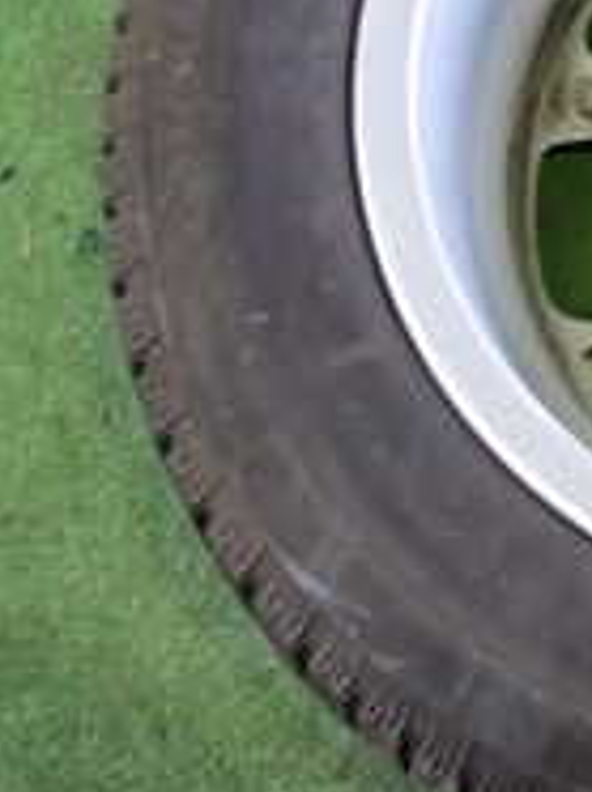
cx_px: 1001
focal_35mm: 97
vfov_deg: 20.0
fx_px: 2217
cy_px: 132
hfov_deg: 13.8
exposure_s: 1/30
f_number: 2.3
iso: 500
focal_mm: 5.4
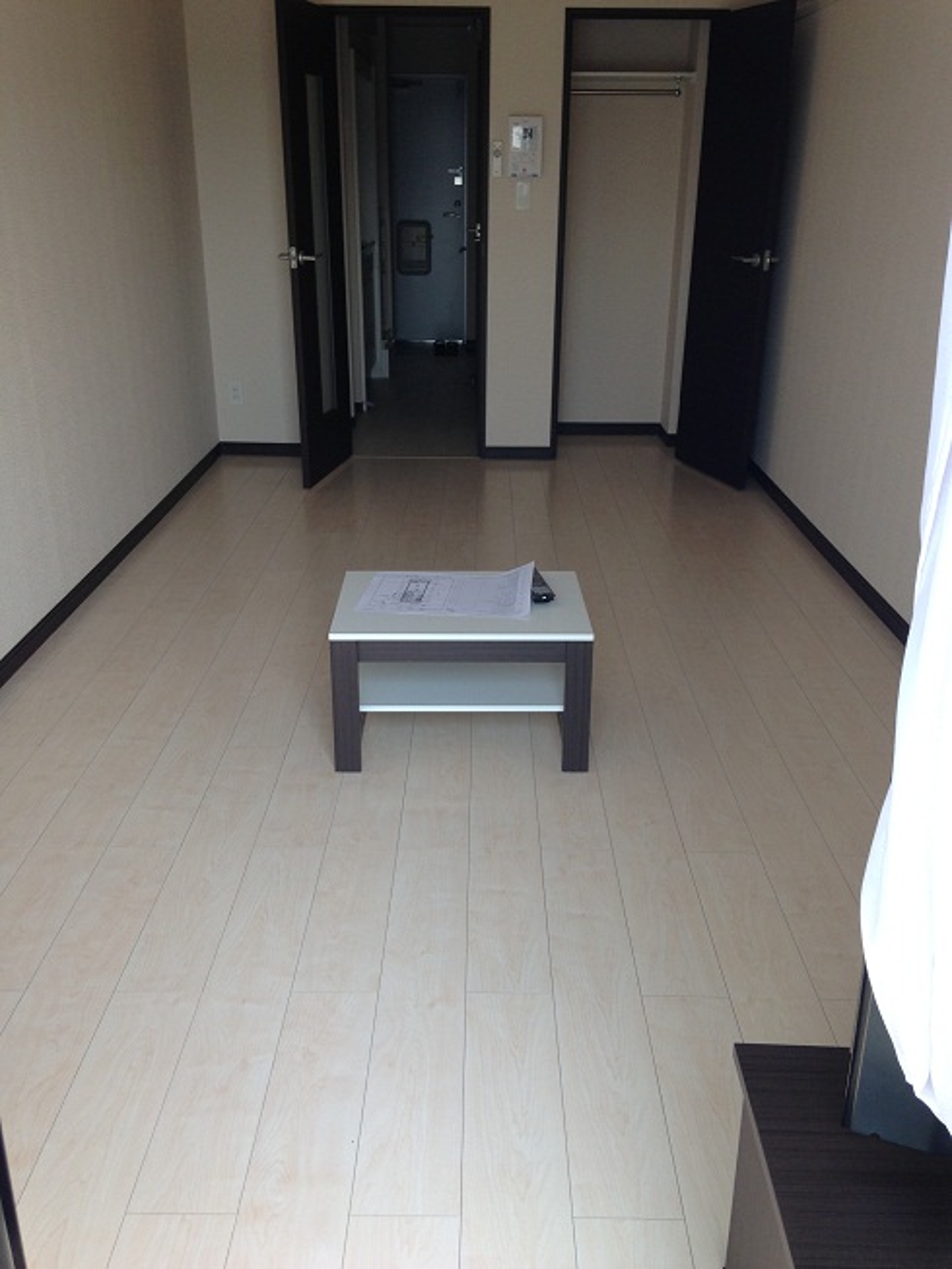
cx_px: 476
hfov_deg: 43.0
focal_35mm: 33
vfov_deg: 55.3
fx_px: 1210
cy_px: 634
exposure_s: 1/143
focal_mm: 4.12
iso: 50
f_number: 2.4
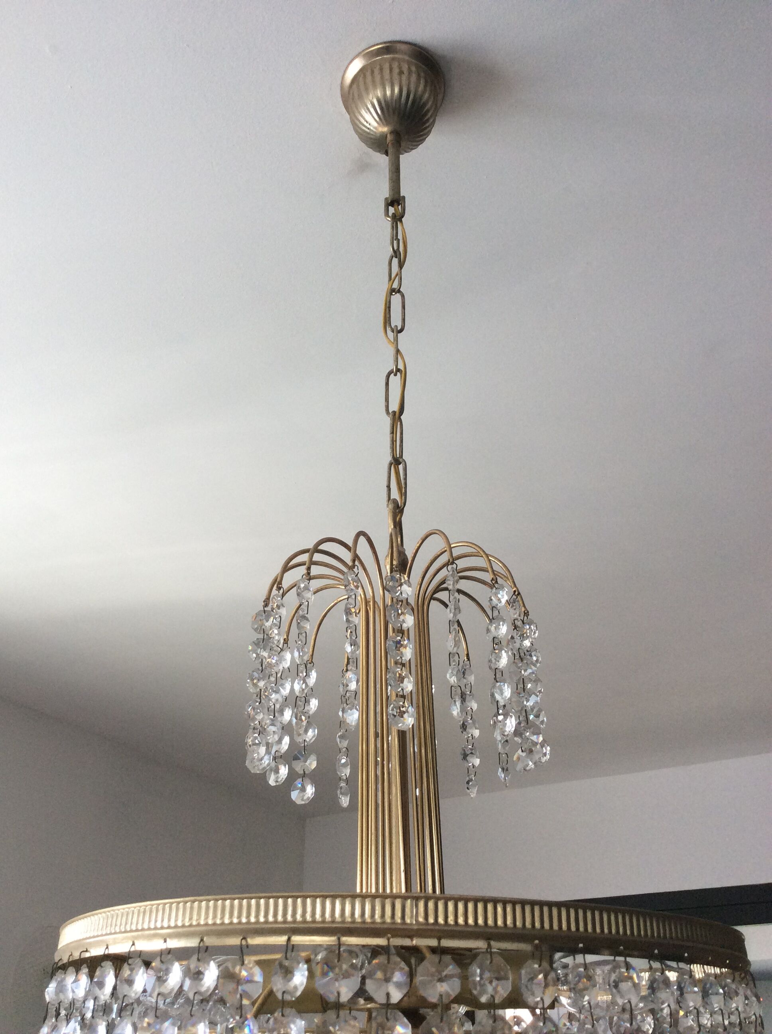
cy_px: 517
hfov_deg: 44.1
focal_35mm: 32
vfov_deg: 56.9
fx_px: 954
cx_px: 386
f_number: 2.4
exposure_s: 1/100
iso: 64
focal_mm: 3.3
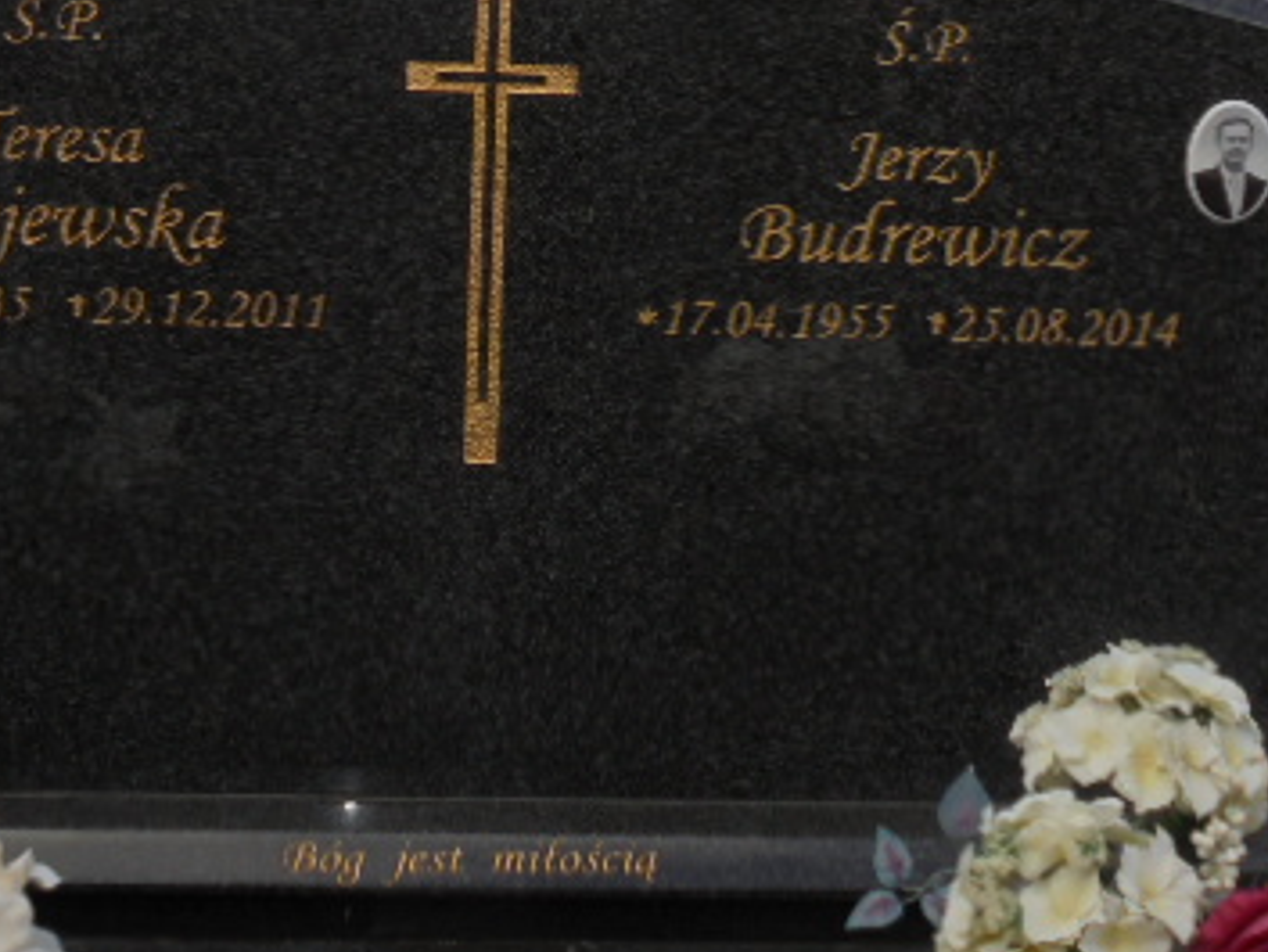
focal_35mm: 78
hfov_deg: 25.0
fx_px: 2858
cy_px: 111
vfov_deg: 18.6
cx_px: 524
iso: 100
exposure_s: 1/500
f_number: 4.5
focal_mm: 7.8
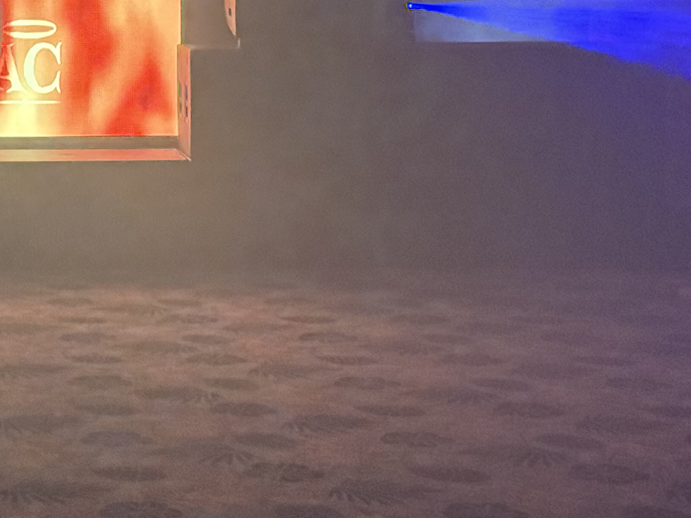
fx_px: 2396
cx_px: -3
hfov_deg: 16.1
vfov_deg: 12.2
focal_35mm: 120
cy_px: 36
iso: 500
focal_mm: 6.76
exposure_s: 1/30
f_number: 1.78
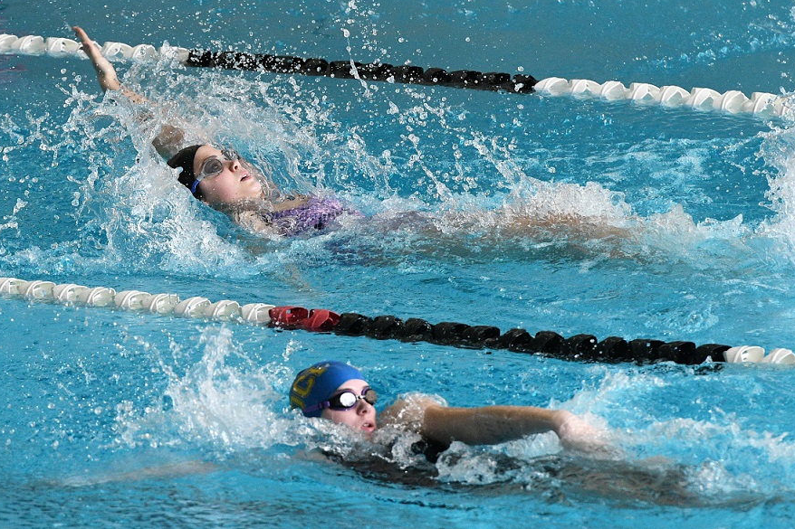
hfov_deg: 6.7
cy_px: 262
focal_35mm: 307
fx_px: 6778
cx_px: 395
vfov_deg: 4.5
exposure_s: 1/1000
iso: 1800
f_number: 4
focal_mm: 200
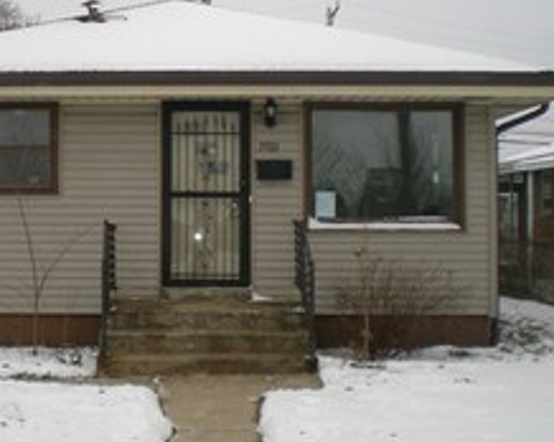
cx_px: 170
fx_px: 967
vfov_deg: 25.8
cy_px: 208
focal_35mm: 59
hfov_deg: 31.6
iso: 77
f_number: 3.1
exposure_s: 1/271
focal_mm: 6.3
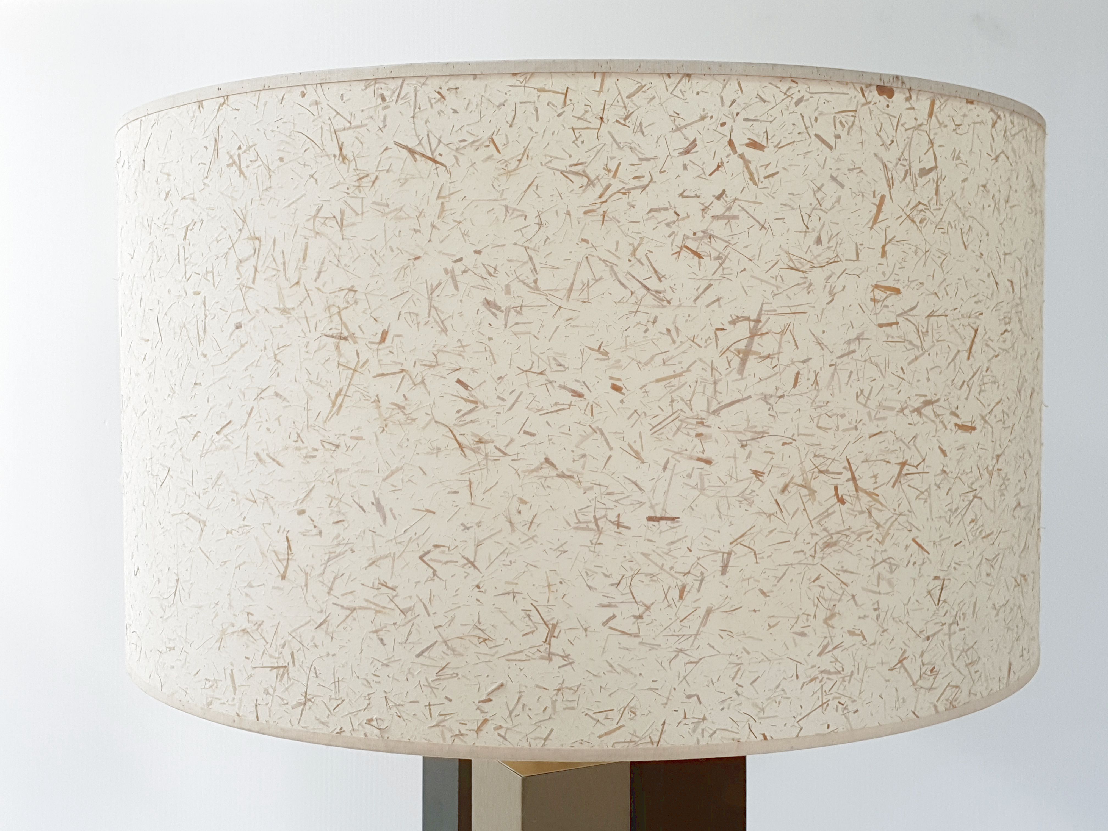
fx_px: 832
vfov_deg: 53.1
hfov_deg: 67.3
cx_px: 554
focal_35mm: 26
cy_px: 416
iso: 64
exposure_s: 1/120
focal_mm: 4.3
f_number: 2.4
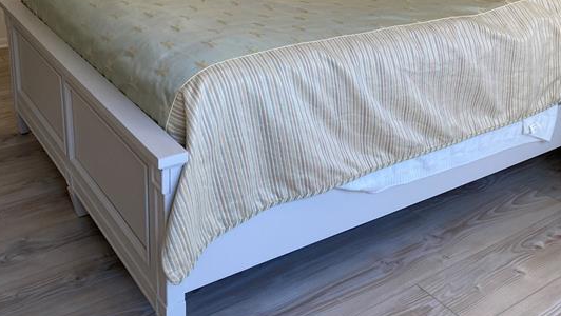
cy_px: 8
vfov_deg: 25.9
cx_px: 292
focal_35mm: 44
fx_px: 655
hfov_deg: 46.4
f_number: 1.8
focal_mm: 3.99
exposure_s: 1/60
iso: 64
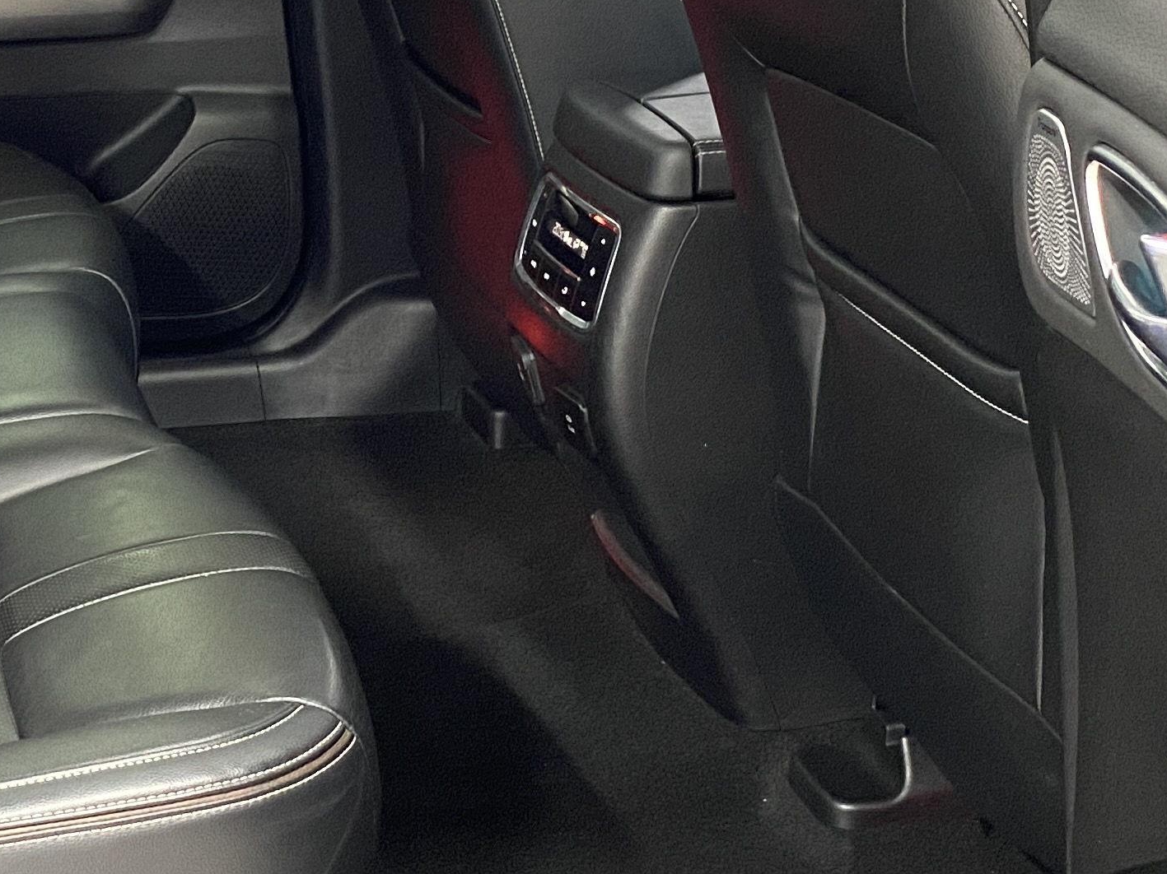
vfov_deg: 19.6
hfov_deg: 25.4
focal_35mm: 74
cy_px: 131
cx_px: 96
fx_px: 2494
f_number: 1.8
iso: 640
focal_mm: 4.25
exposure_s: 1/25
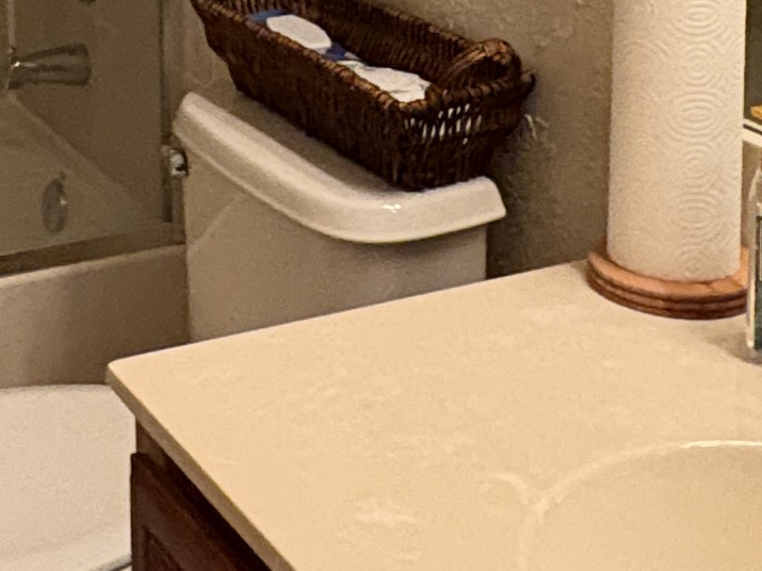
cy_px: -234
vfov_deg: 17.2
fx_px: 1739
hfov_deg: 23.9
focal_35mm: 79
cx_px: 36
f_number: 2.2
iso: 800
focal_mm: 2.22
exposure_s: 1/60
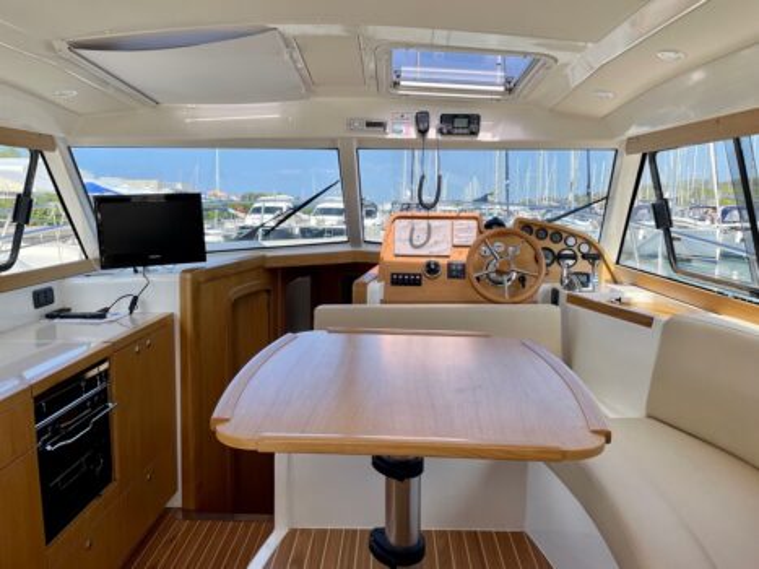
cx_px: 380
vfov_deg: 53.0
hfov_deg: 67.3
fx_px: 570
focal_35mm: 26
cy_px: 284
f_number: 1.6
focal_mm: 4.2
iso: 32
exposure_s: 1/707
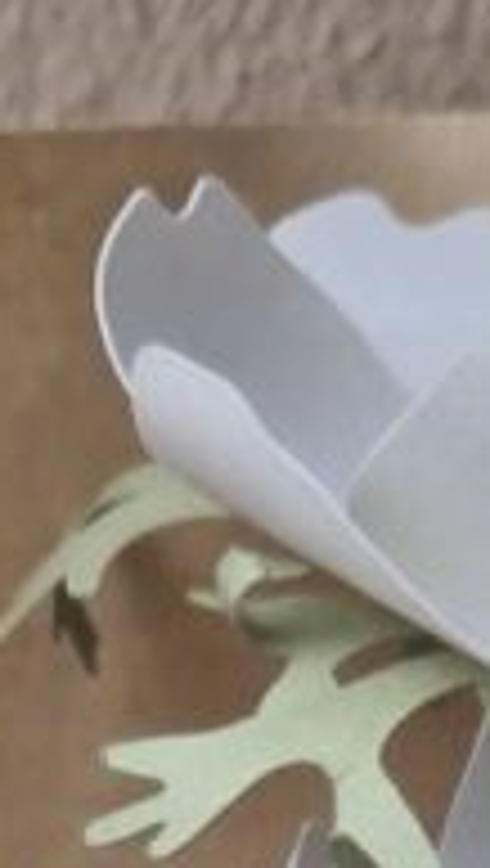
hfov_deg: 9.1
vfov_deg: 13.8
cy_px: 1714
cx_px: 409
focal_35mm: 133
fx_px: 3063
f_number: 1.8
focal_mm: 5.4
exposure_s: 1/197
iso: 50
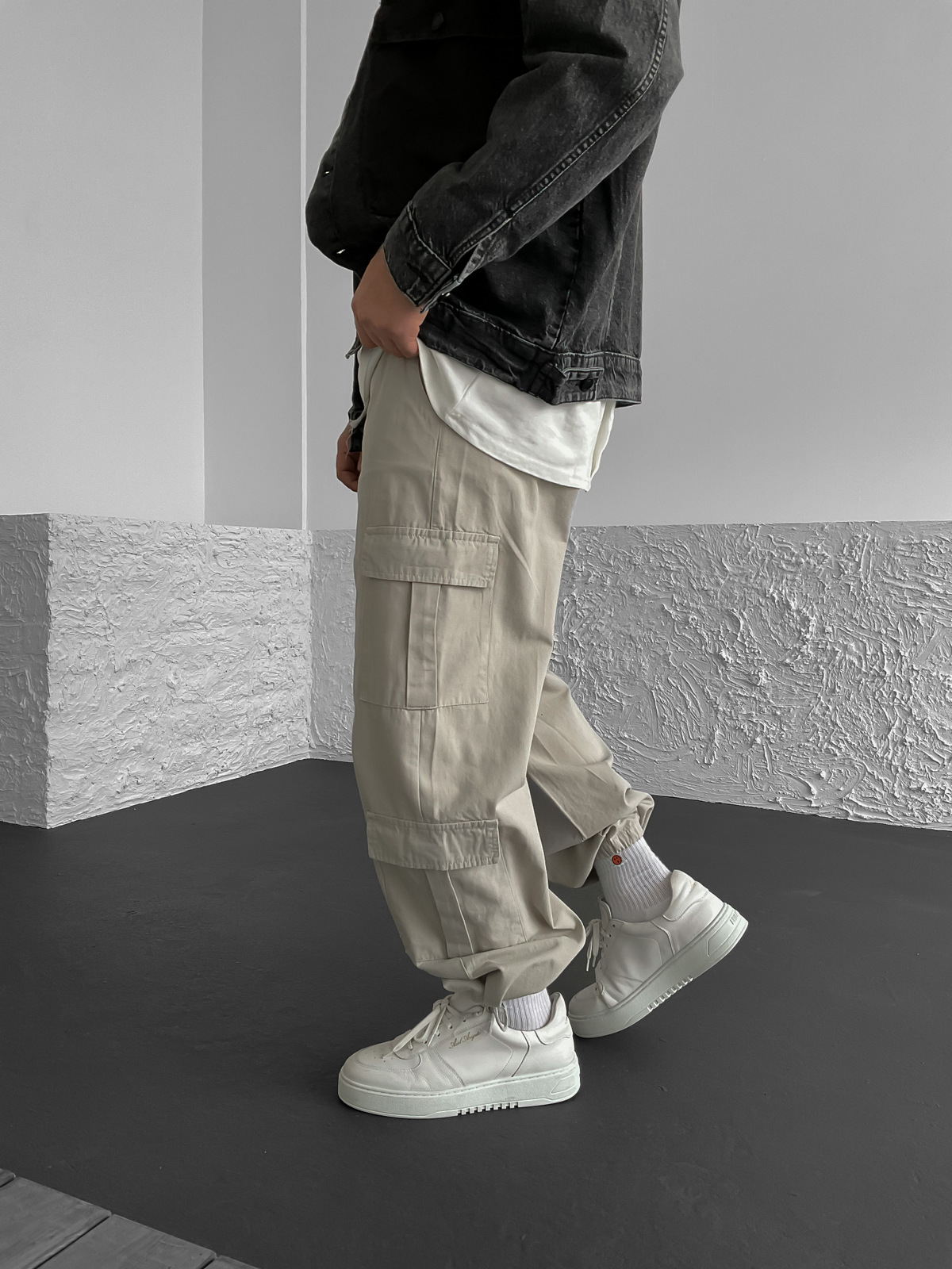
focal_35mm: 29
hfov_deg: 48.2
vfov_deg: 61.7
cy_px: 634
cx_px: 476
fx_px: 1063
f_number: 1.8
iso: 64
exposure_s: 1/120
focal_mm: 3
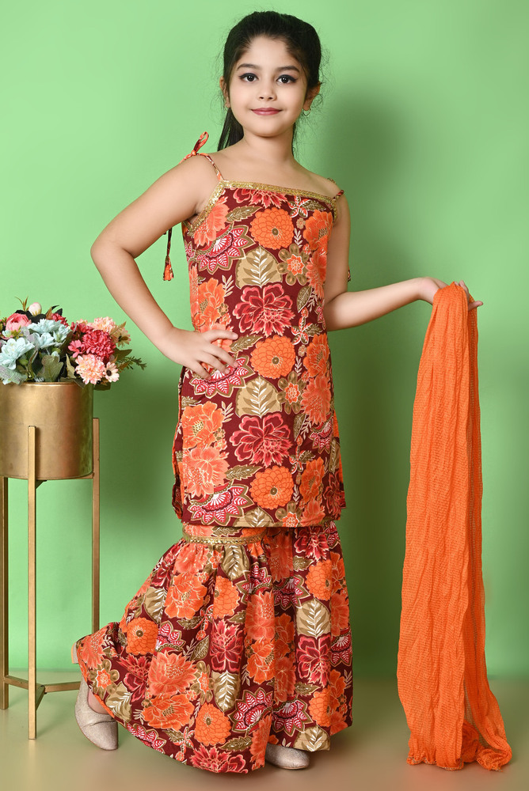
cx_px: 264
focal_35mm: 60
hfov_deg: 22.7
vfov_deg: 33.4
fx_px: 1321
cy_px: 396
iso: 320
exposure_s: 1/160
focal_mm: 60
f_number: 13
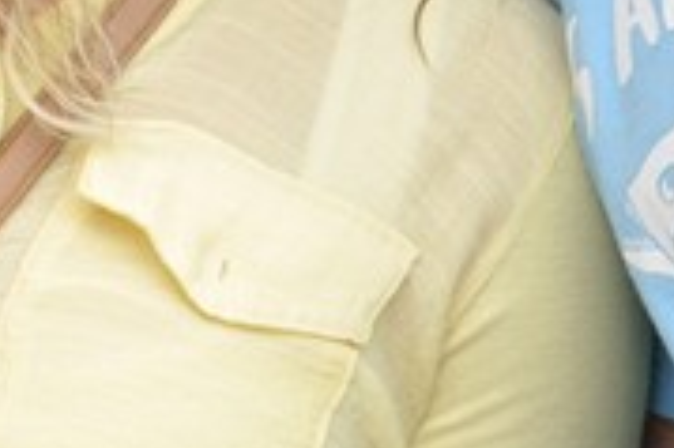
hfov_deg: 7.0
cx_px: 117
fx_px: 5495
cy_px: -625
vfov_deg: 4.6
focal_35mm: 294
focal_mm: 35
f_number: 10
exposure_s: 1/100
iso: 400
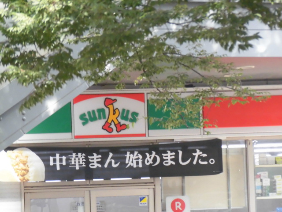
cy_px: 106
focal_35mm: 250
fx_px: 2037
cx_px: 141
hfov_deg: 7.9
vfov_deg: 5.9
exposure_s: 1/250
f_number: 6.1
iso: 640
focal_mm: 44.71
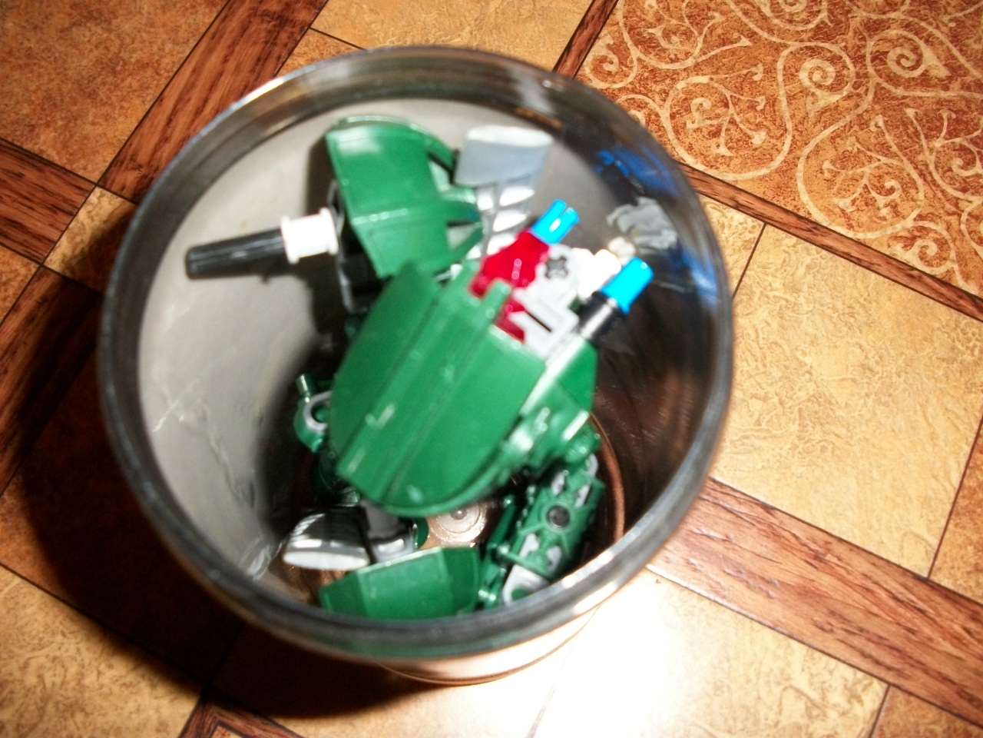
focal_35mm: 35
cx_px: 492
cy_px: 369
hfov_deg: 52.6
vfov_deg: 40.7
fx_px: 994
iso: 250
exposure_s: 1/125
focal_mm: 6.3
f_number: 3.1
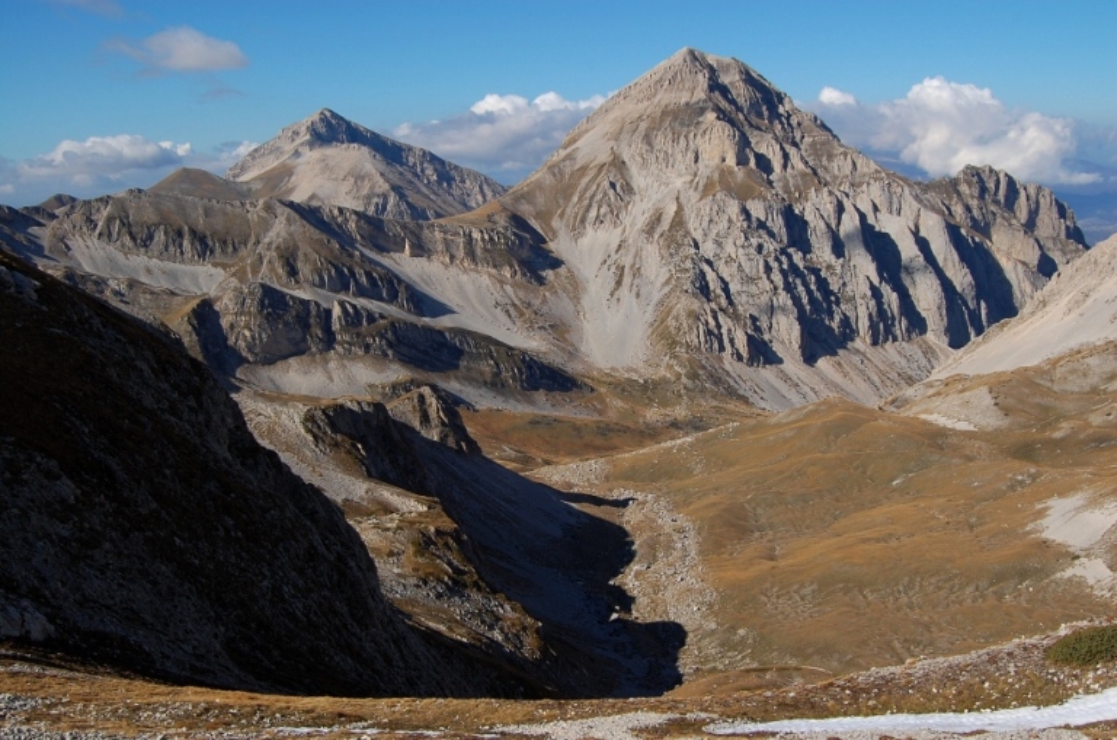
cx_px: 558
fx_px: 1115
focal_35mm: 36
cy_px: 370
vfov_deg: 36.7
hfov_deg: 53.2
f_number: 10
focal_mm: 24
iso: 200
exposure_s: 1/500
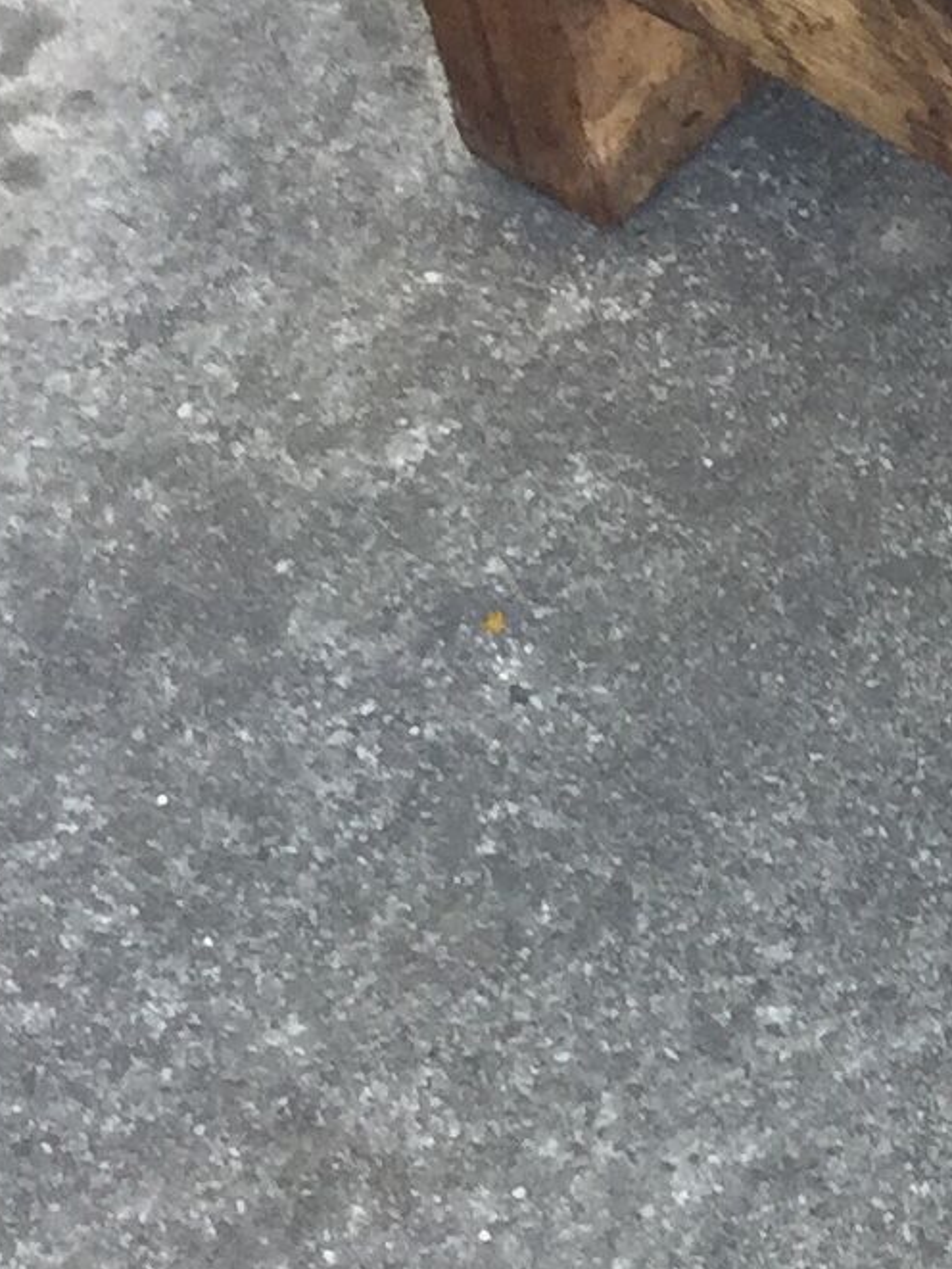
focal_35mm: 153
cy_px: 305
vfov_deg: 12.9
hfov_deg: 8.8
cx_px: 2230
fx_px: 5609
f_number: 2.4
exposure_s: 1/100
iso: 50
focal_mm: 3.3
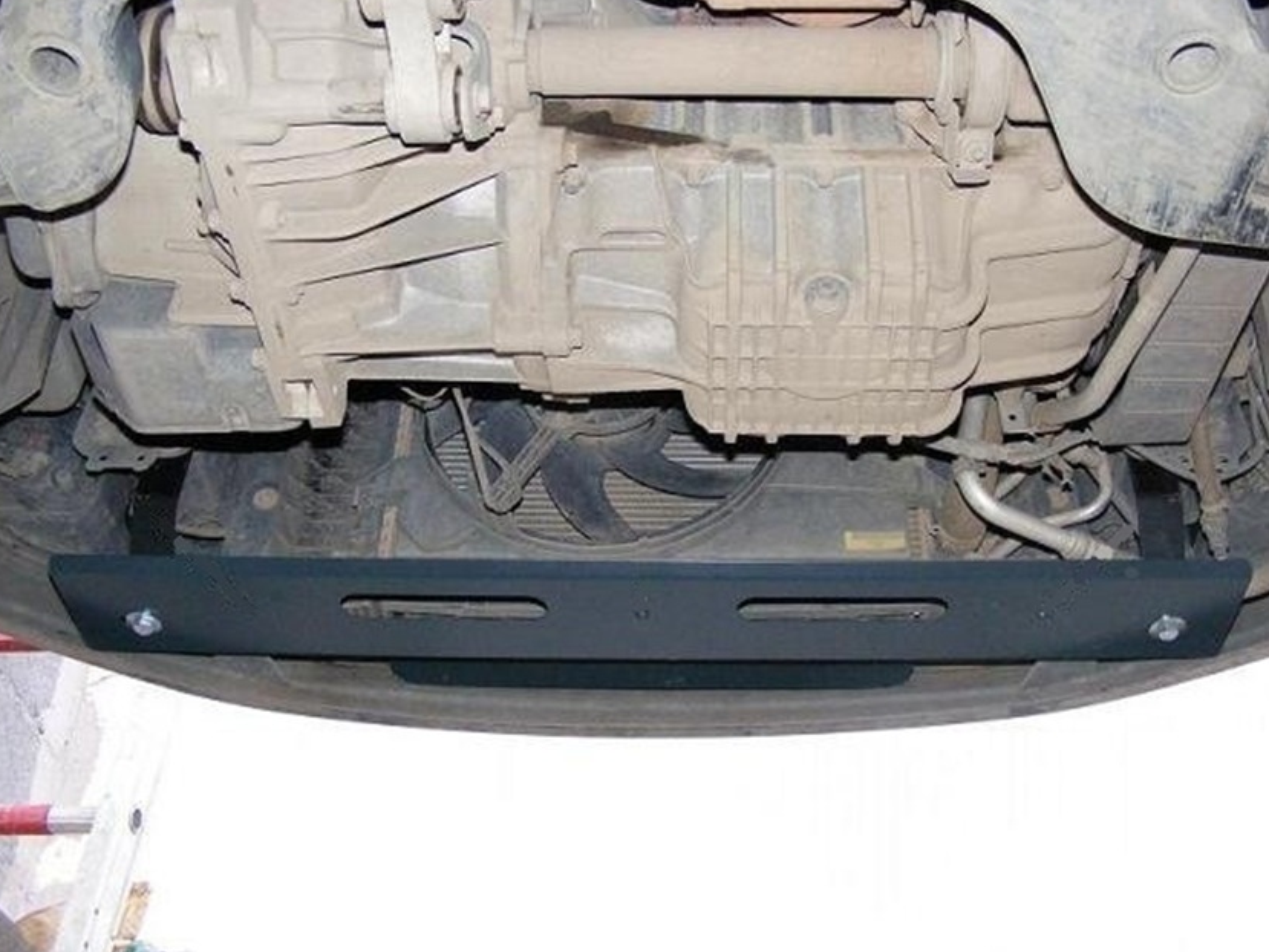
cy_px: 472
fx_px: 990
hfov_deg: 65.3
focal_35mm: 27
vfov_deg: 51.4
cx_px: 638
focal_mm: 4.2
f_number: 1.7
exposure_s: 1/100
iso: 80
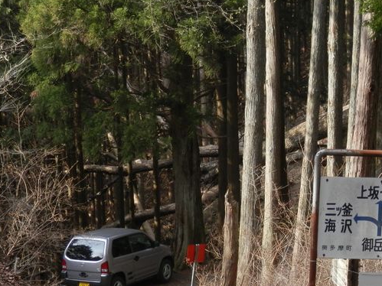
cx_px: 298
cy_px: 219
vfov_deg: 12.6
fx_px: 1291
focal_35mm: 117
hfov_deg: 16.7
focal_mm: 13.1
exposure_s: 1/125
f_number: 4.5
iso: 100
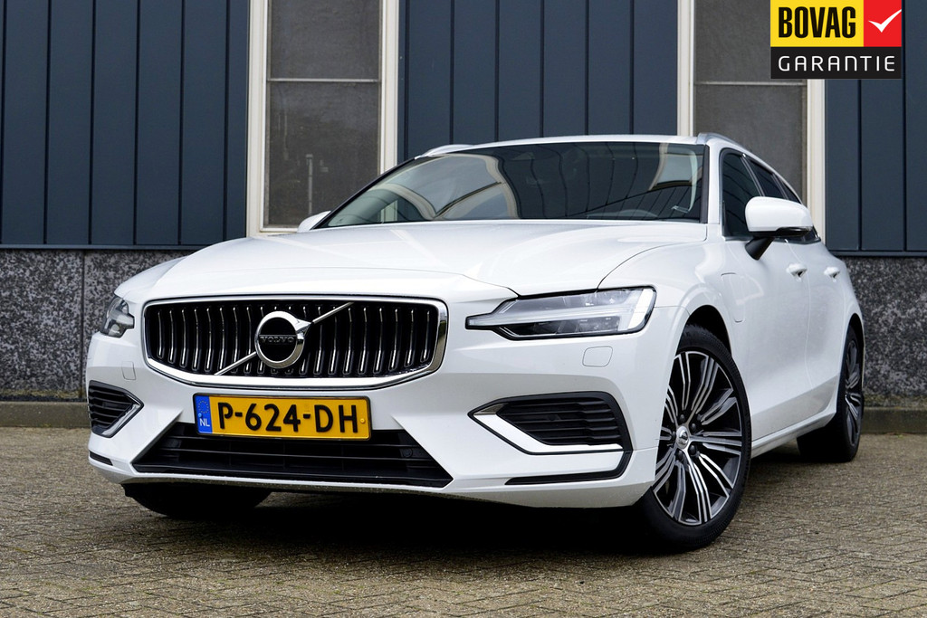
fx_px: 1391
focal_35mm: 54
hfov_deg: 36.9
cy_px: 309
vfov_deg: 25.1
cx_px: 464
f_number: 10
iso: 400
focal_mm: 36
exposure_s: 1/200
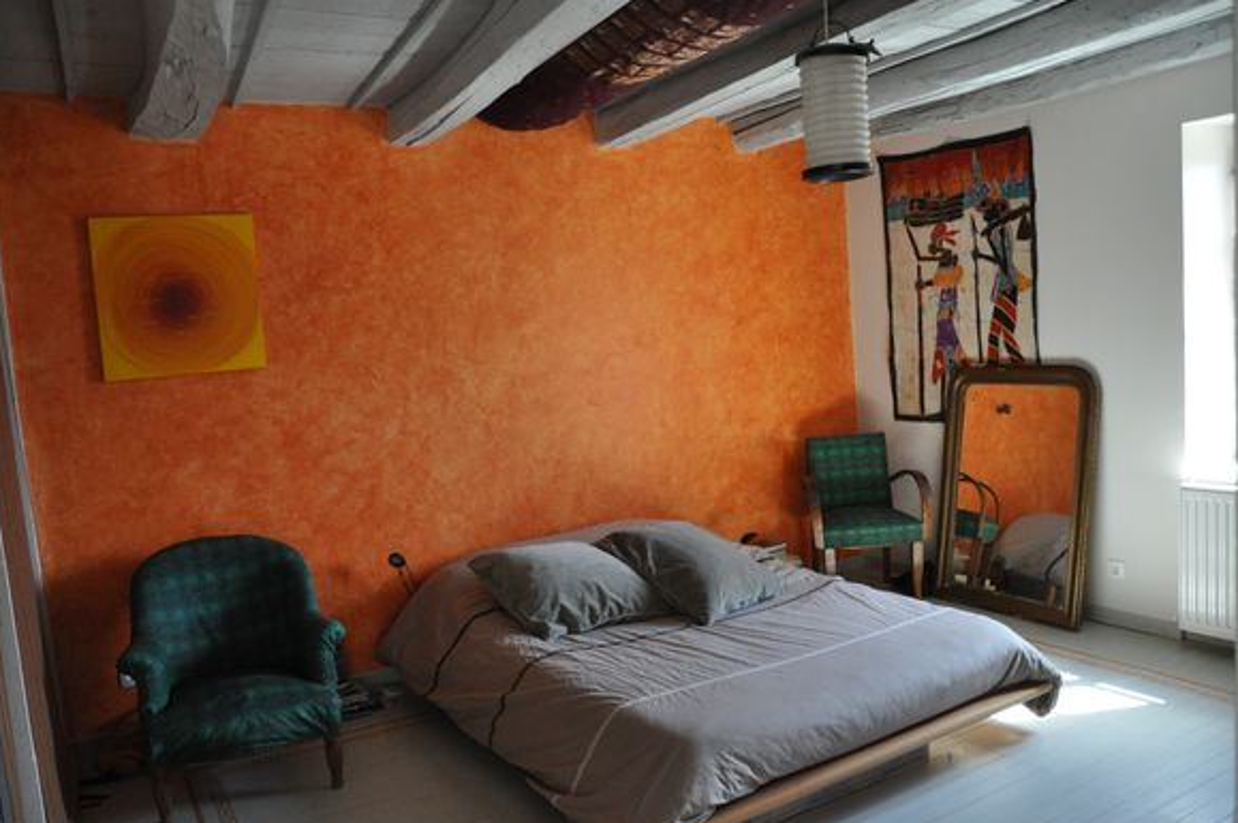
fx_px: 962
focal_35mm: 28
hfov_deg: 65.5
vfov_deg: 46.3
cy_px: 420
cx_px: 603
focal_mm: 18
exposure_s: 1/400
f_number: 3.5
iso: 1600
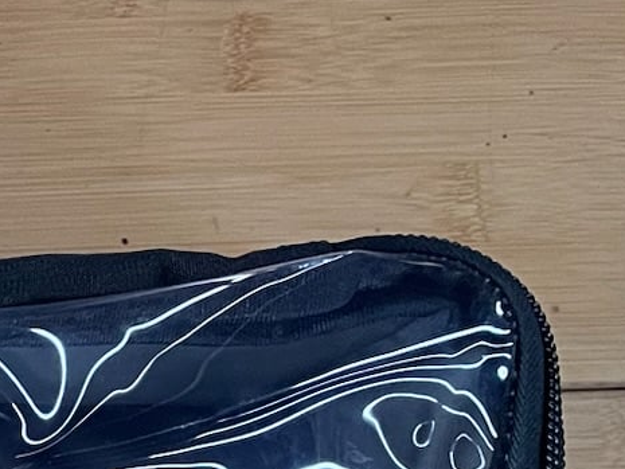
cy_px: 747
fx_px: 1987
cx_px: -626
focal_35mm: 110
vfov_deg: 12.6
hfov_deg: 14.7
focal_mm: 5.1
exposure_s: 1/60
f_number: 1.6
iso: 500
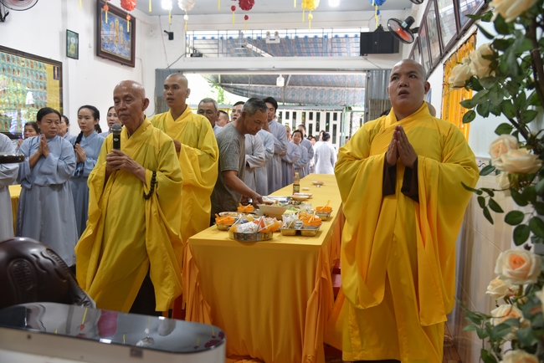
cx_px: 272
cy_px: 182
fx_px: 514
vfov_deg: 38.9
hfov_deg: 55.8
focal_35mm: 34
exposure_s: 1/60
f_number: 4
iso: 640
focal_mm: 34
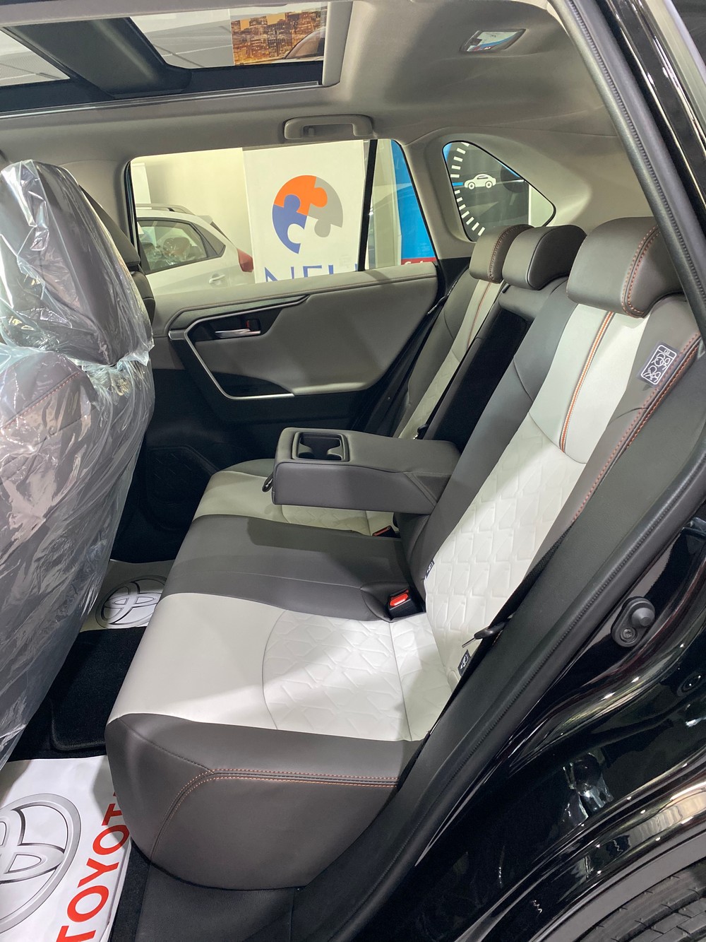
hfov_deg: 53.1
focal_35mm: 26
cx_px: 353
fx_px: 707
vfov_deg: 67.3
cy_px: 471
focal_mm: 4.25
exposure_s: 1/60
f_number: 1.8
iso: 400
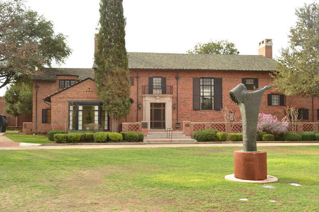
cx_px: 160
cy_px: 106
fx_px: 319
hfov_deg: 53.1
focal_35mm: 36
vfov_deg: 36.9
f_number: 8
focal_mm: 24
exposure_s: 1/100
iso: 200
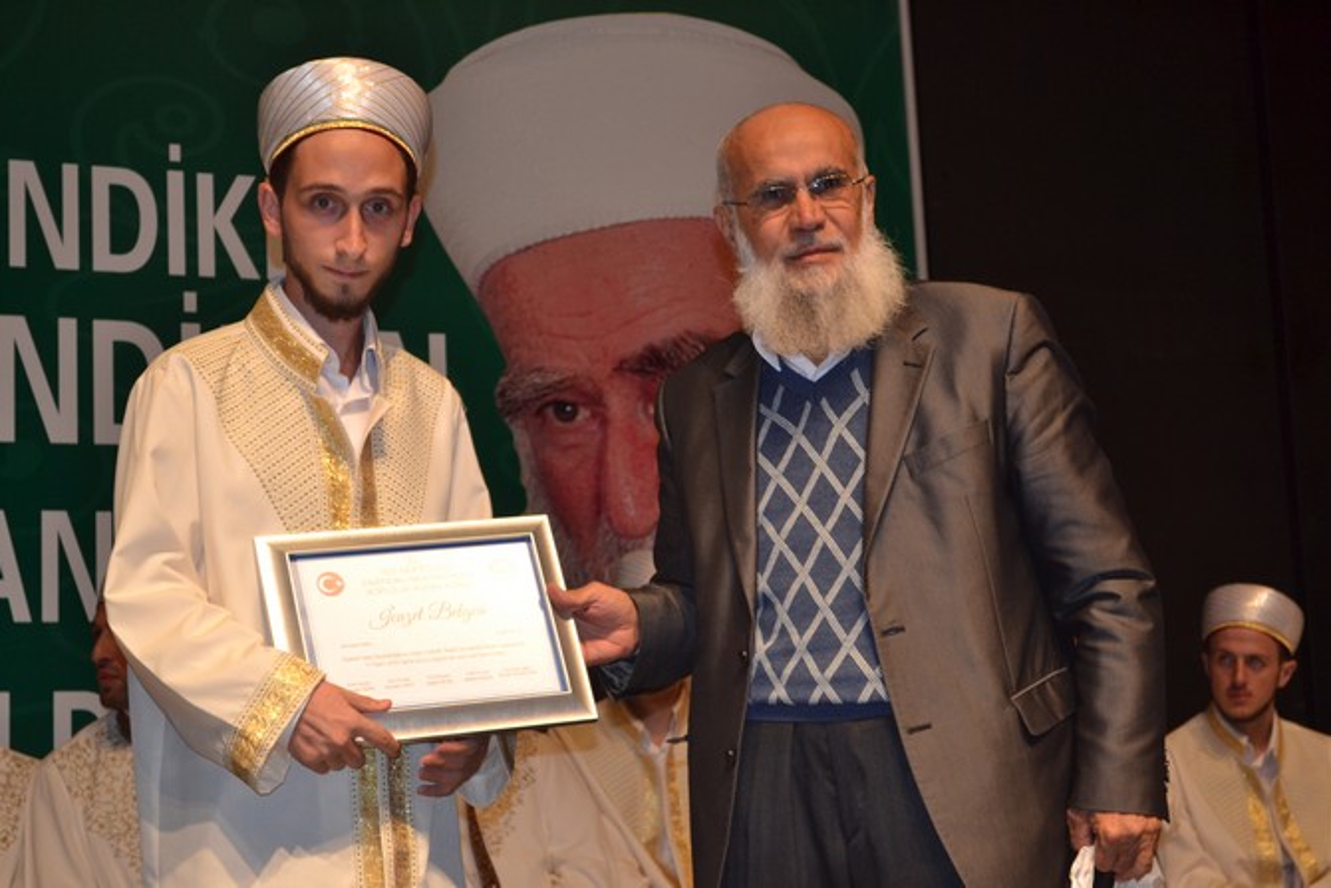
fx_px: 2662
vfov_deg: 18.9
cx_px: 666
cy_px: 444
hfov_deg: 28.1
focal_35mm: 72
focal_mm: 48
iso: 560
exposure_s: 1/60
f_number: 5.3
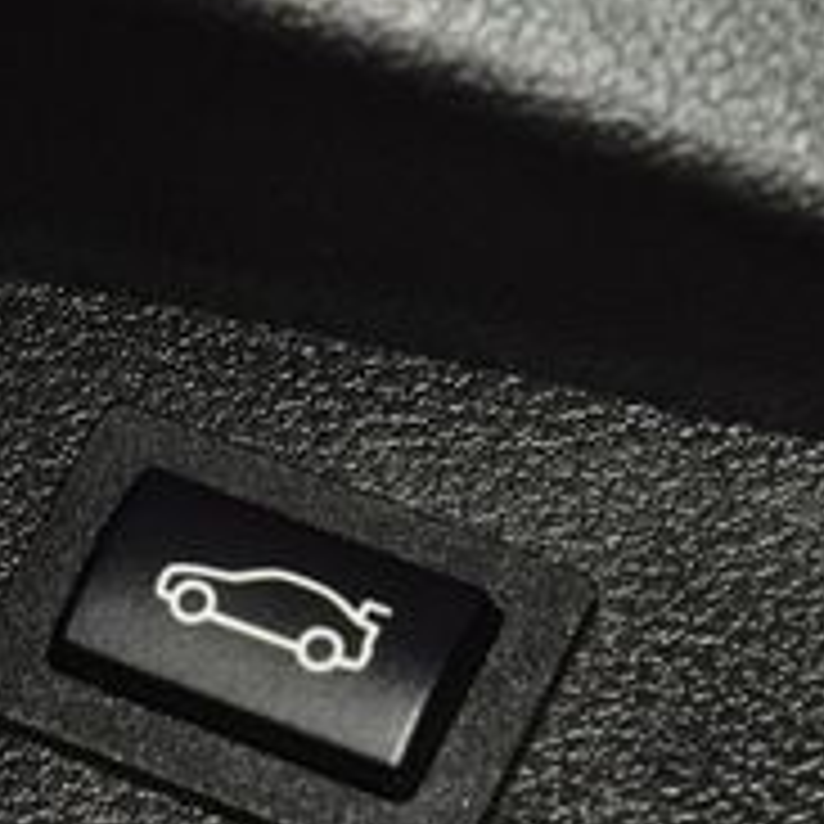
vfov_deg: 5.6
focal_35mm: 313
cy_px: 597
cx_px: 270
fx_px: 8429
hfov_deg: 5.6
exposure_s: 1/125
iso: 100
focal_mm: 70
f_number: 8
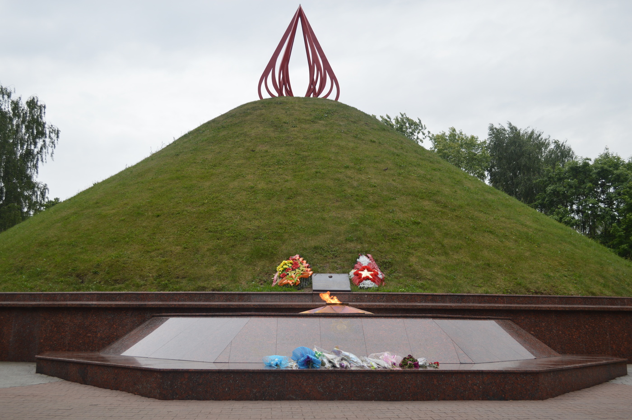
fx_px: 631
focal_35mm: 36
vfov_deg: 36.8
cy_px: 210
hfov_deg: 53.2
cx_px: 316
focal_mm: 24
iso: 100
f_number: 4.5
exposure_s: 1/80
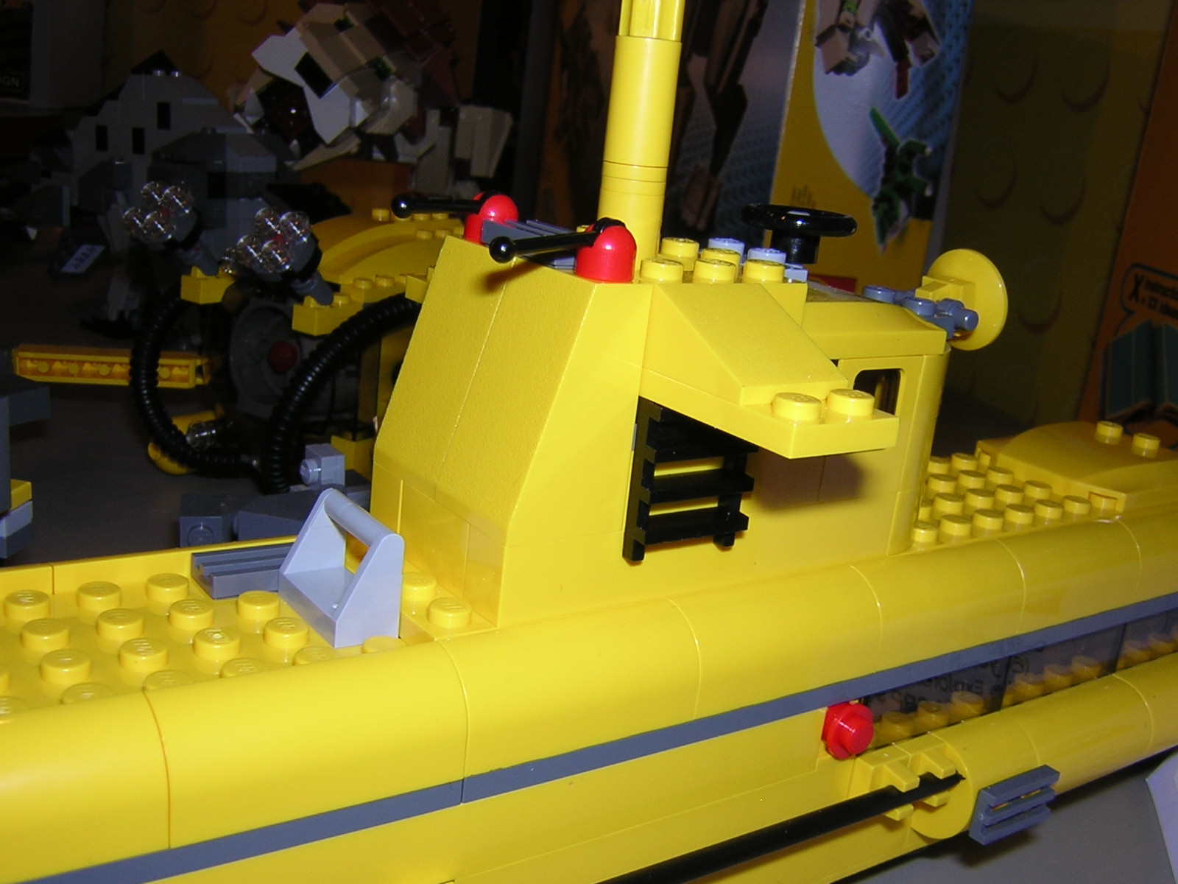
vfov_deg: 39.7
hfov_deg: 51.4
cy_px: 442
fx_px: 1225
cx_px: 589
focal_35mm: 36
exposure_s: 1/60.1
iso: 100
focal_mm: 4.7
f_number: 5.2
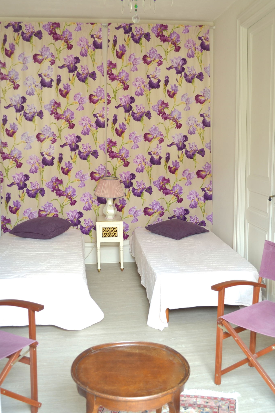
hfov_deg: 34.2
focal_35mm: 39
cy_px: 193
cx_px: 145
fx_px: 447
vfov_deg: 49.5
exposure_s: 1/30
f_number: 3.8
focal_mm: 22
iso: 110
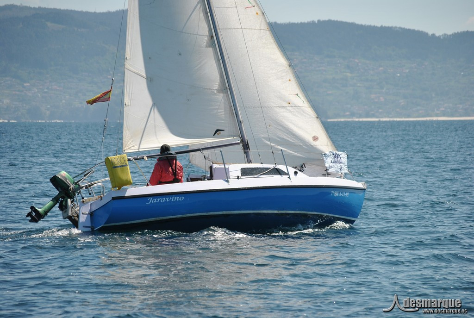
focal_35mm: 174
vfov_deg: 7.9
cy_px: 159
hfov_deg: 11.8
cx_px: 237
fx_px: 2295
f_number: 6.3
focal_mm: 116
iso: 100
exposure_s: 1/640
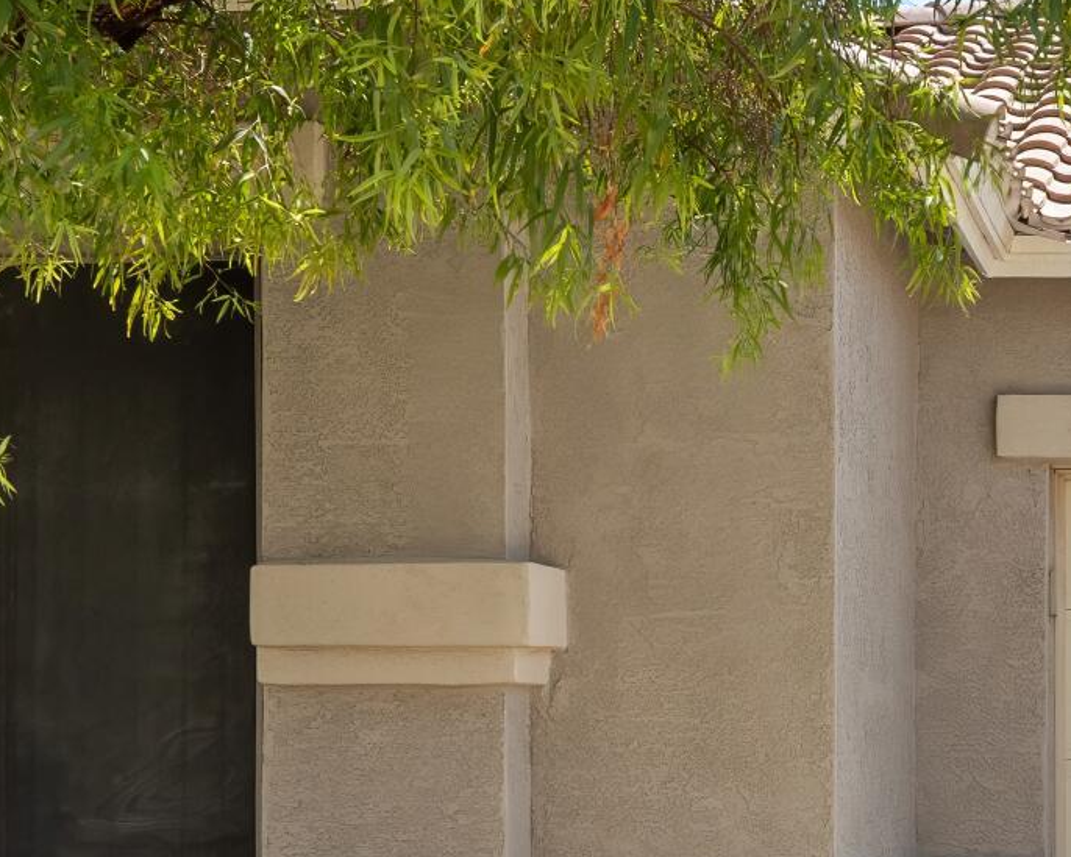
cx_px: 1137
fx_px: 2473
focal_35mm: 78
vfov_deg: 19.5
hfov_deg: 23.2
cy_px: 657
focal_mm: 19
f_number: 9
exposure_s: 1/500
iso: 800
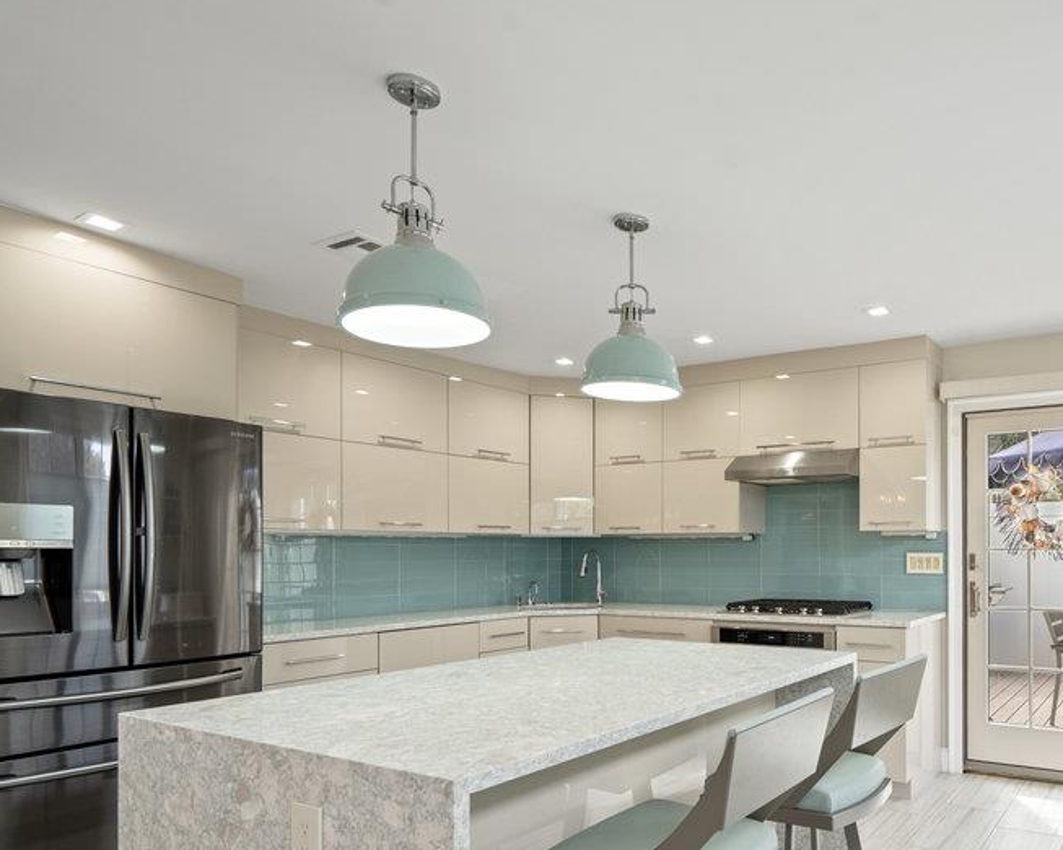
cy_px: 533
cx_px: 783
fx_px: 723
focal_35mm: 23
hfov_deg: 68.4
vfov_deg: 60.0
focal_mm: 16
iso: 250
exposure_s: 1/10
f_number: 5.6
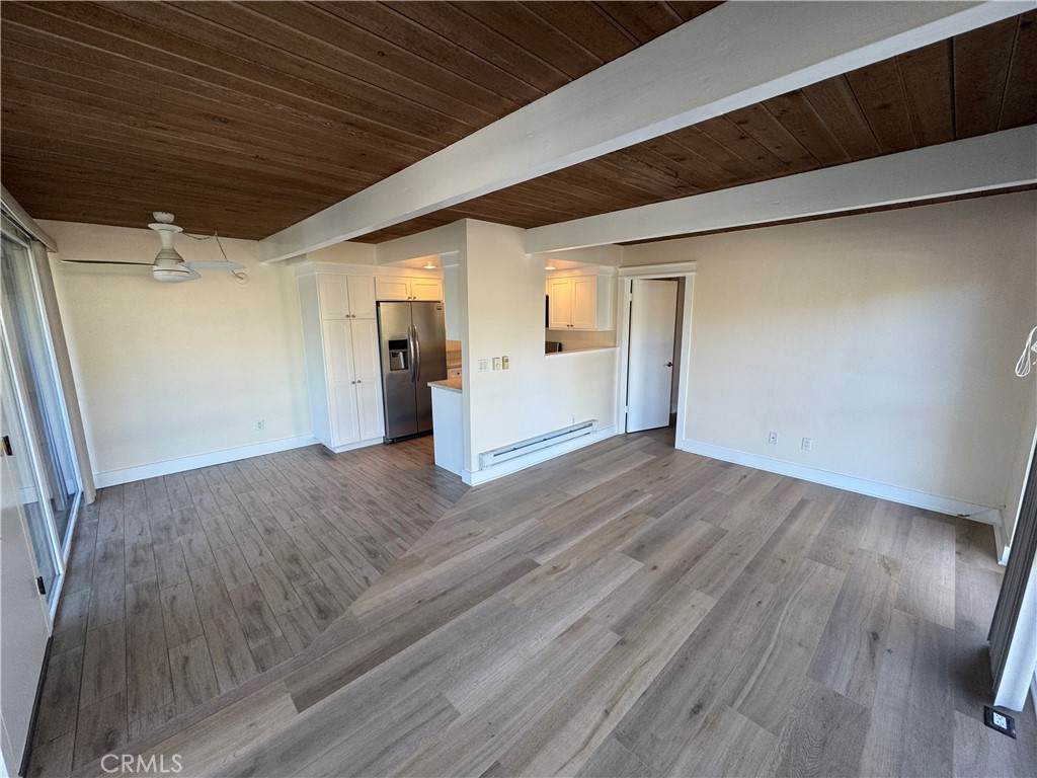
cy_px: 389
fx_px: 419
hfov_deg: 102.1
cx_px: 518
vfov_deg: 85.7
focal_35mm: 14
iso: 100
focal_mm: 2.22
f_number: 2.2
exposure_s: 1/120
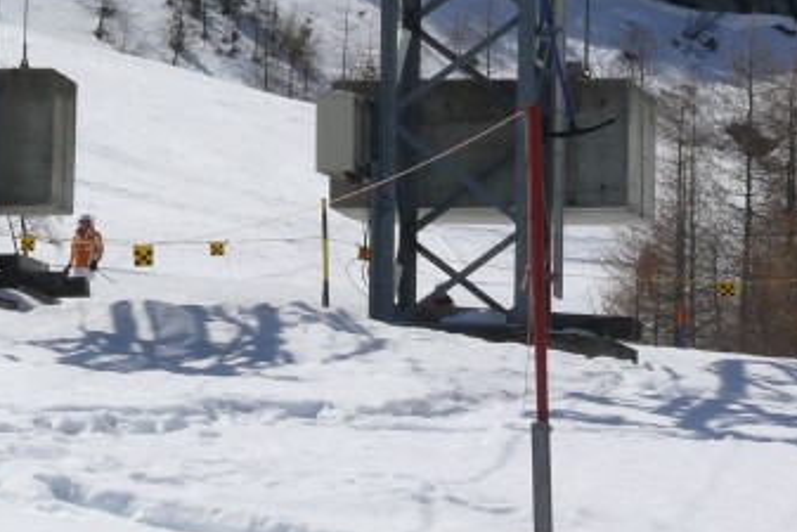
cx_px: 166
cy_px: -111
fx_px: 7929
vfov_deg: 3.8
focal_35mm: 358
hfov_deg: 5.7
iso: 100
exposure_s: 1/800
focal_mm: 30.7
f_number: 8
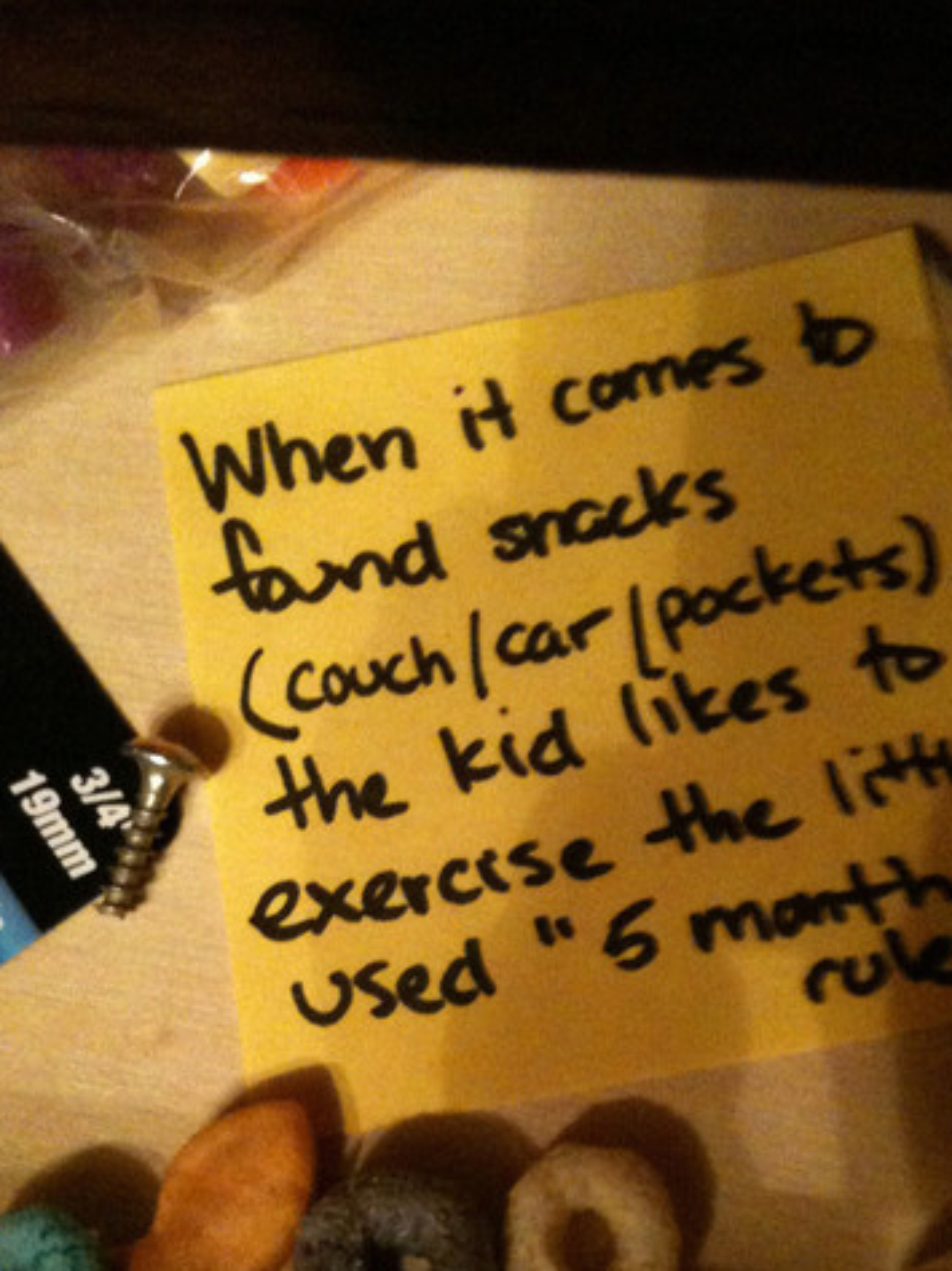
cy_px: 869
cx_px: 484
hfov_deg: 30.2
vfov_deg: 39.1
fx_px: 1762
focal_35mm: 48
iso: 640
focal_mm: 3.85
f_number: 2.8
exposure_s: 1/15
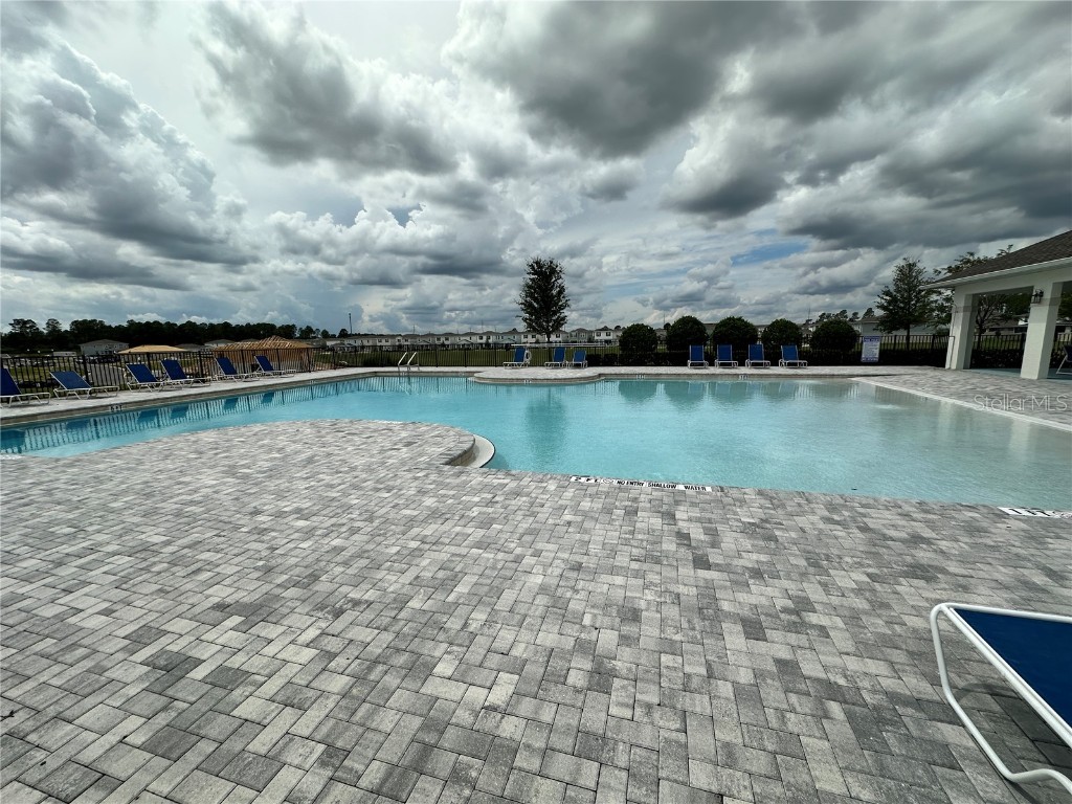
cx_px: 536
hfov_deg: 102.1
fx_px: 434
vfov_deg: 85.7
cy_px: 402
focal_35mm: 14
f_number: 2.2
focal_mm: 2.22
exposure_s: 1/4464
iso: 50
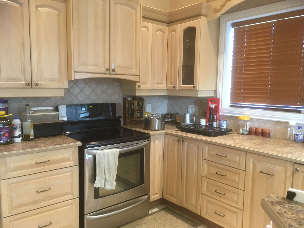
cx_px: 152
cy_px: 114
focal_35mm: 29
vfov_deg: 48.2
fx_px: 255
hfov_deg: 61.7
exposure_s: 1/24
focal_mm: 4.15
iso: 200
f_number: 2.2
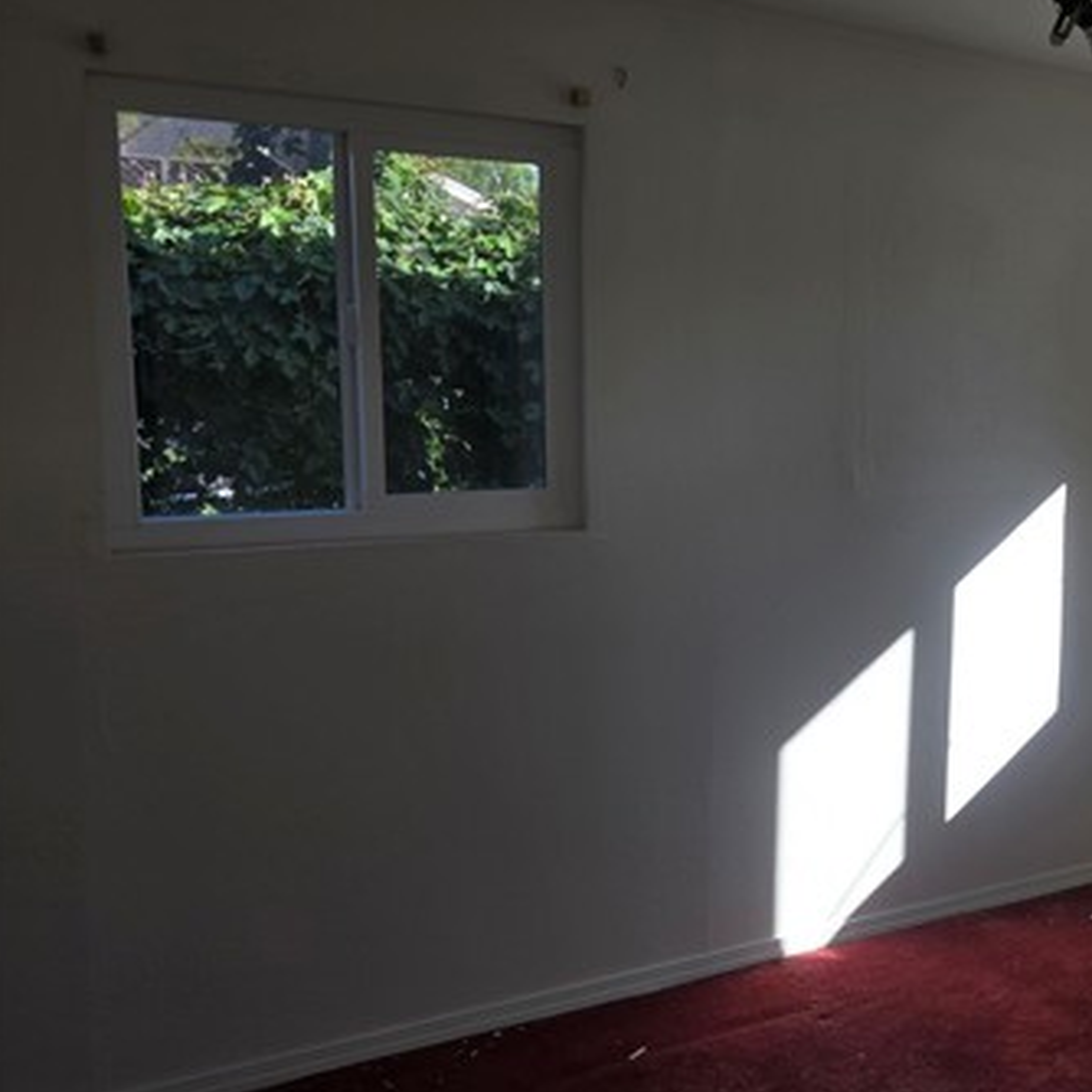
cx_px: 1027
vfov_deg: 42.8
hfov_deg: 39.1
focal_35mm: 39
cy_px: 543
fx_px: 1392
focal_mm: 6.3
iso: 12
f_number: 1.7
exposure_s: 1/122
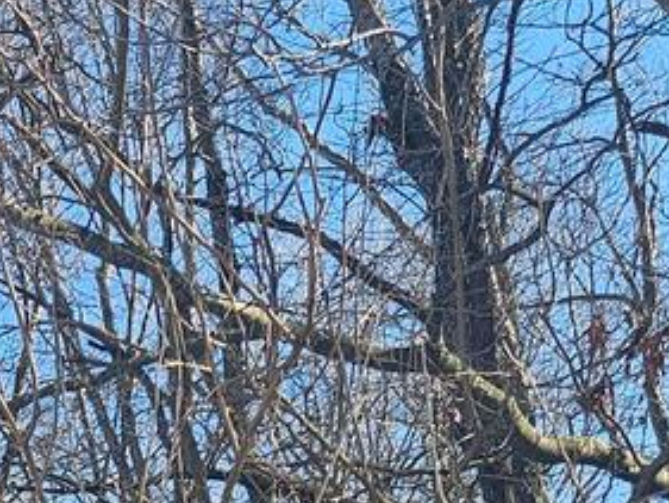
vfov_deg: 11.0
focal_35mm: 118
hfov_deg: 15.1
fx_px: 2281
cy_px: 1113
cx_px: -414
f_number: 1.8
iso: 25
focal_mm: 5.4
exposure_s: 1/532
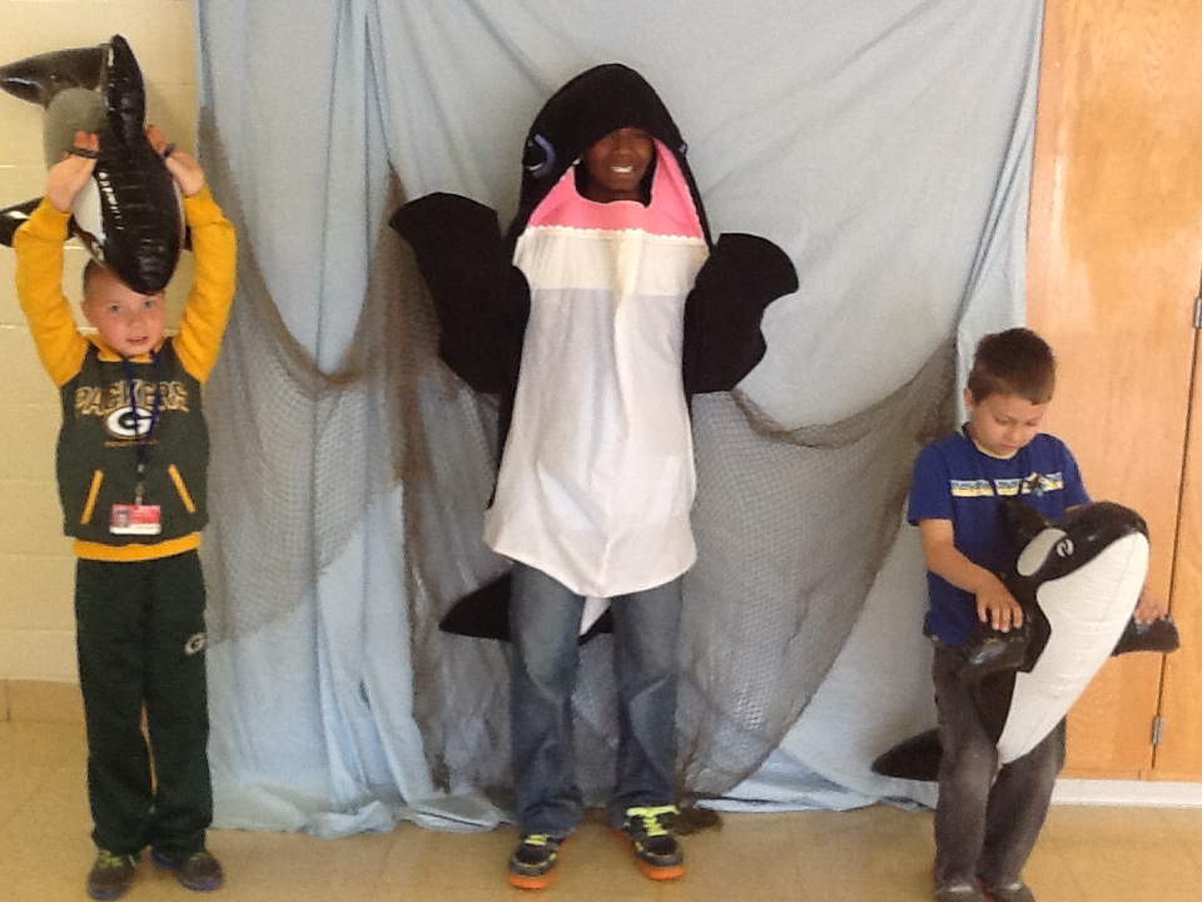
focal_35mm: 44
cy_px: 451
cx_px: 601
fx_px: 1528
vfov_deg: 32.9
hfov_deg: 42.9
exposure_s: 1/30
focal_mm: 2.03
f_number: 2.4
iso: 64
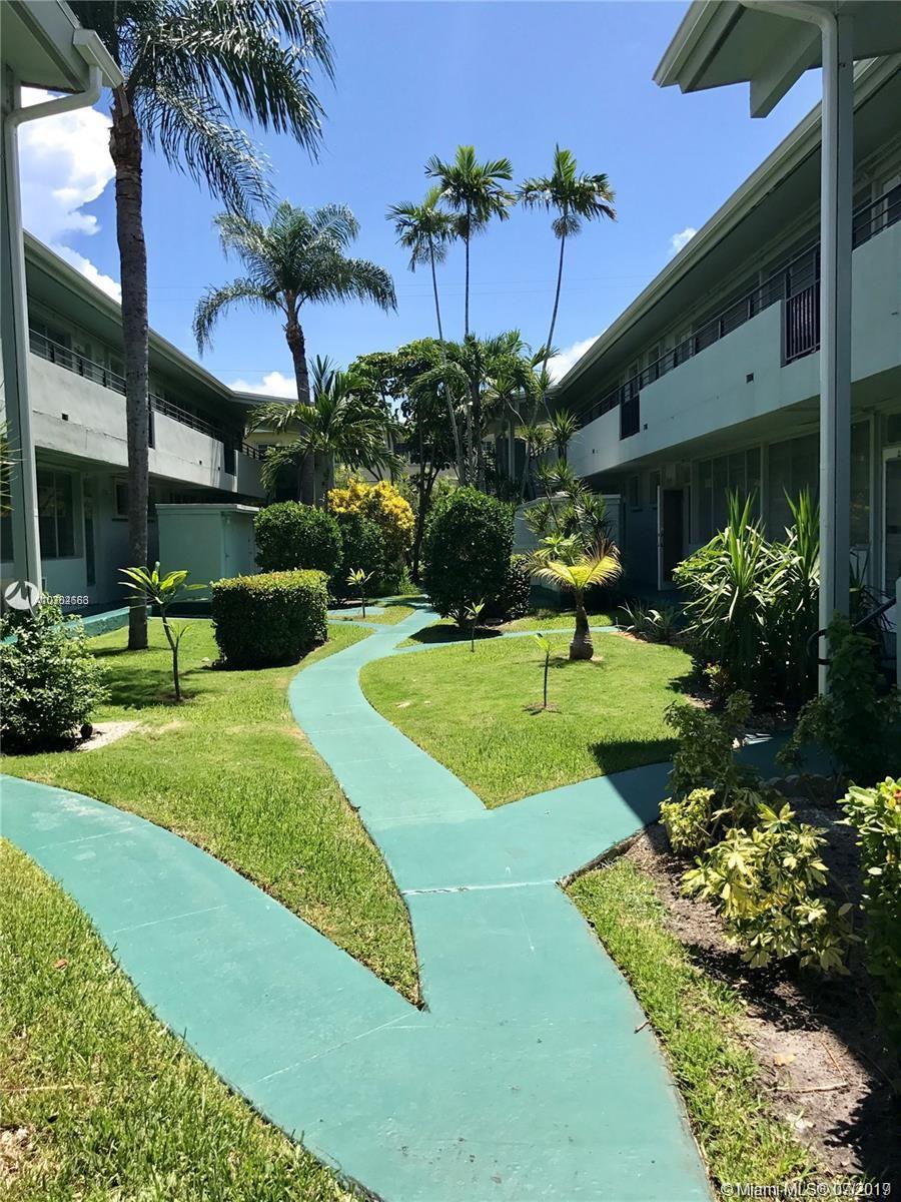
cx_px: 450
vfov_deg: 63.4
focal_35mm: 28
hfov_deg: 49.7
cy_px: 601
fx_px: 972
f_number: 1.8
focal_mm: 3.99
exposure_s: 1/1996
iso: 20
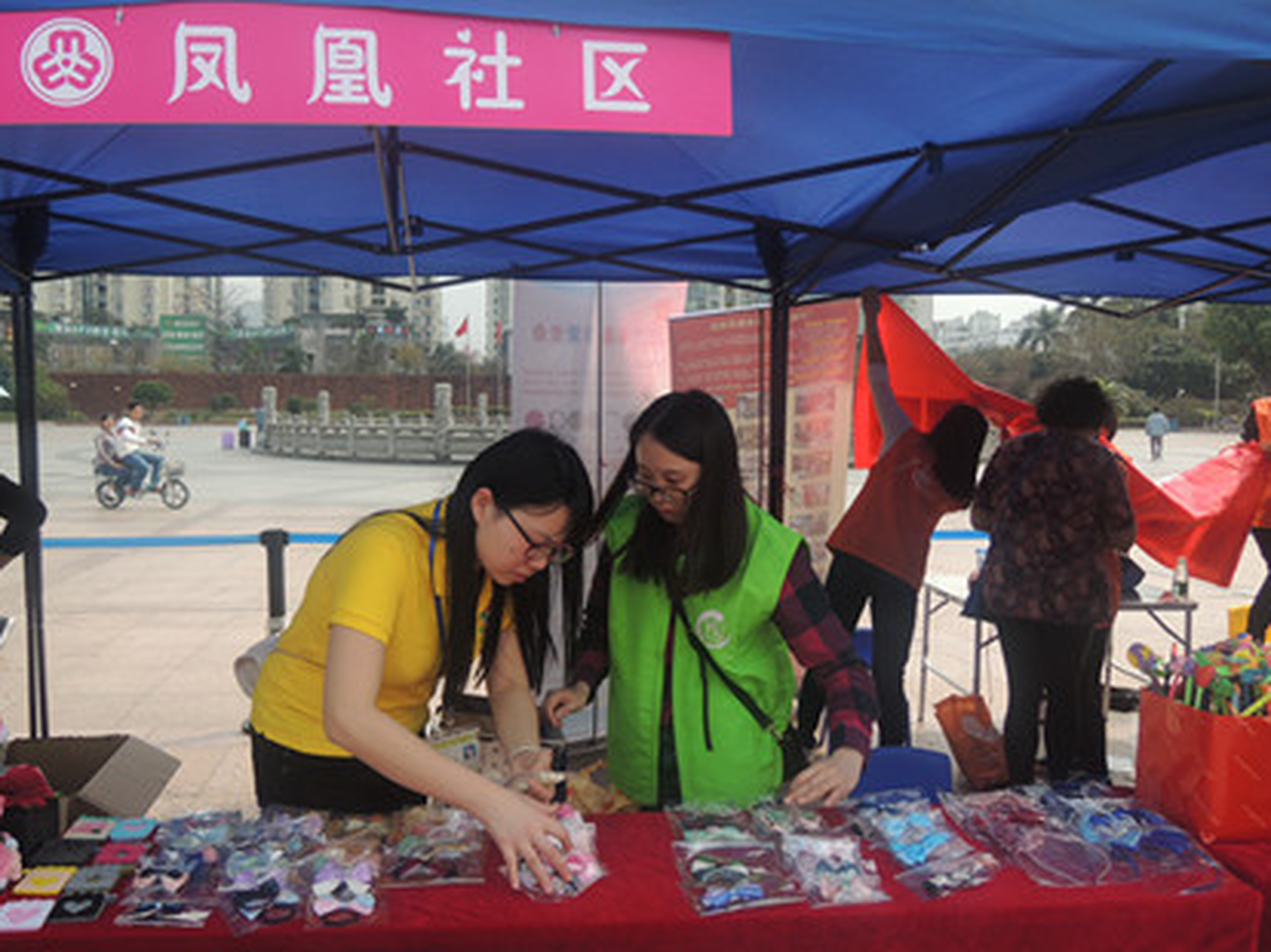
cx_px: 559
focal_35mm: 29
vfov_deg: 48.2
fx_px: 1064
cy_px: 496
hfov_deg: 61.5
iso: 100
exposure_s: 1/1000
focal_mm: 4.3
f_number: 2.8
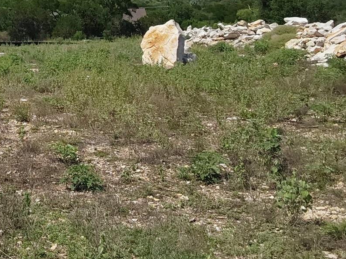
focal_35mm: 72
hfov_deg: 25.1
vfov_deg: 19.8
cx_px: -34
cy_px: -3
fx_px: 720
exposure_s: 1/3550
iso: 50
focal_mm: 2.91
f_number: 1.9
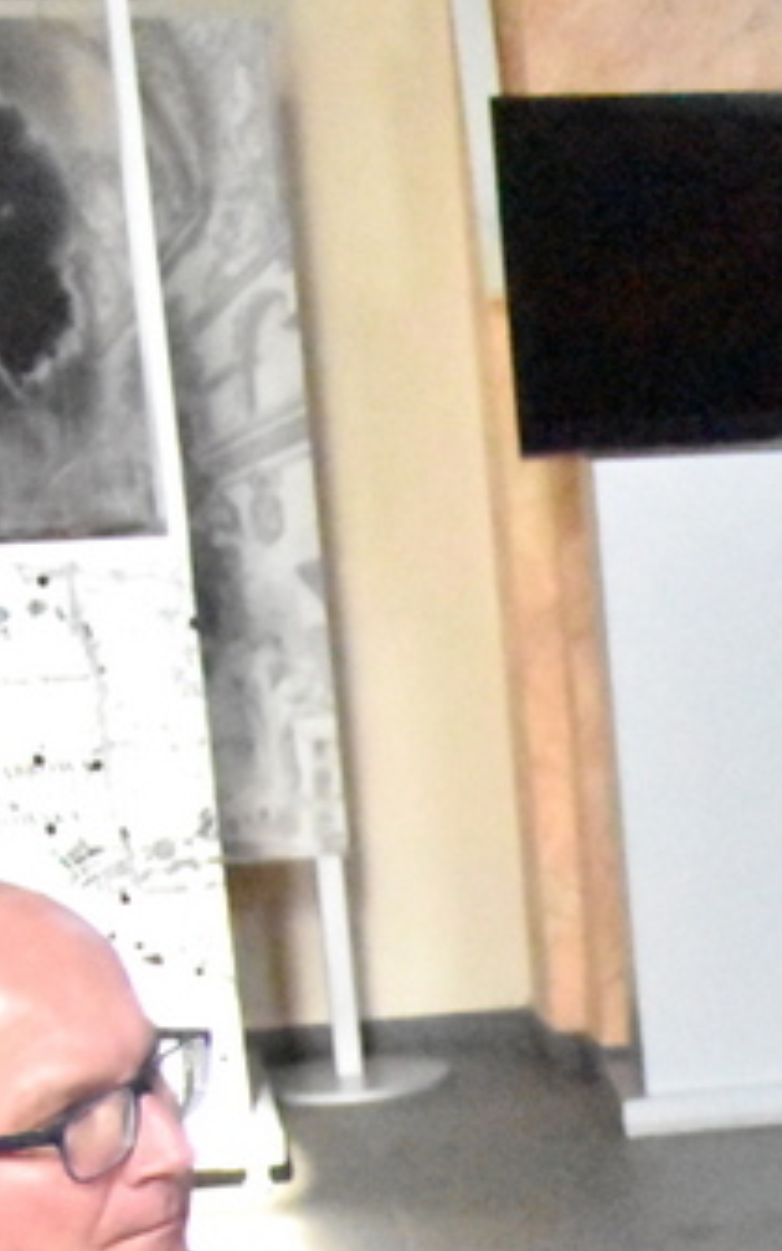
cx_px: 1635
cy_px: 1445
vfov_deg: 16.7
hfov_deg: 10.0
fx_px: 4092
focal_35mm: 120
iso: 25600
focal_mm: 22
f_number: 3.8
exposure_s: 1/4000
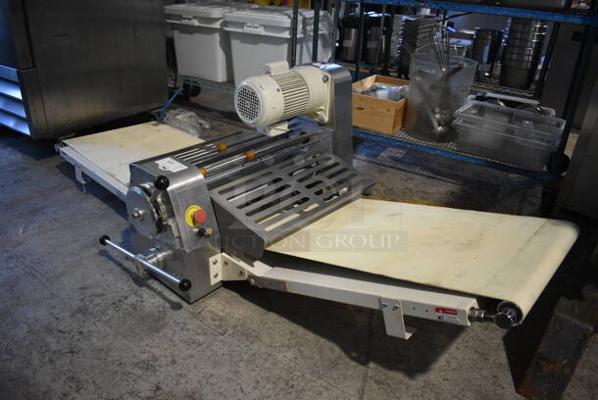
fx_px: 449
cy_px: 200
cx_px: 299
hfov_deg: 67.3
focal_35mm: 27
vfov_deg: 48.0
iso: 1800
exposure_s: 1/125
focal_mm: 18
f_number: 3.5
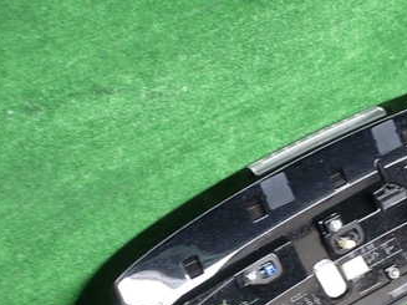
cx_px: 327
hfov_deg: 33.9
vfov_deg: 26.0
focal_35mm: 55
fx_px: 646
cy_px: 250
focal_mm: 5.4
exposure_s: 1/60
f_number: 2.3
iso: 125
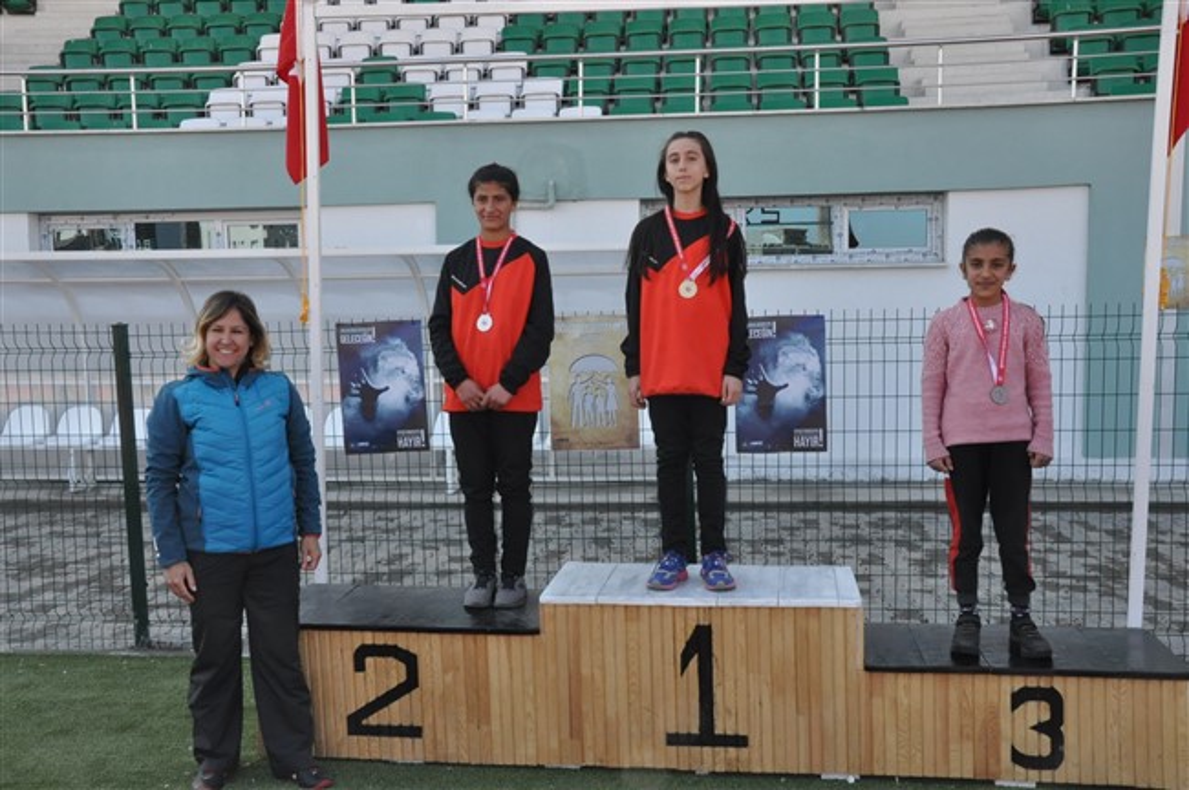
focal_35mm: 38
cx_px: 594
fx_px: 1237
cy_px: 395
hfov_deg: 51.3
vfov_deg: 35.4
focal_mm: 25
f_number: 14
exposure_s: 1/200
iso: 1250
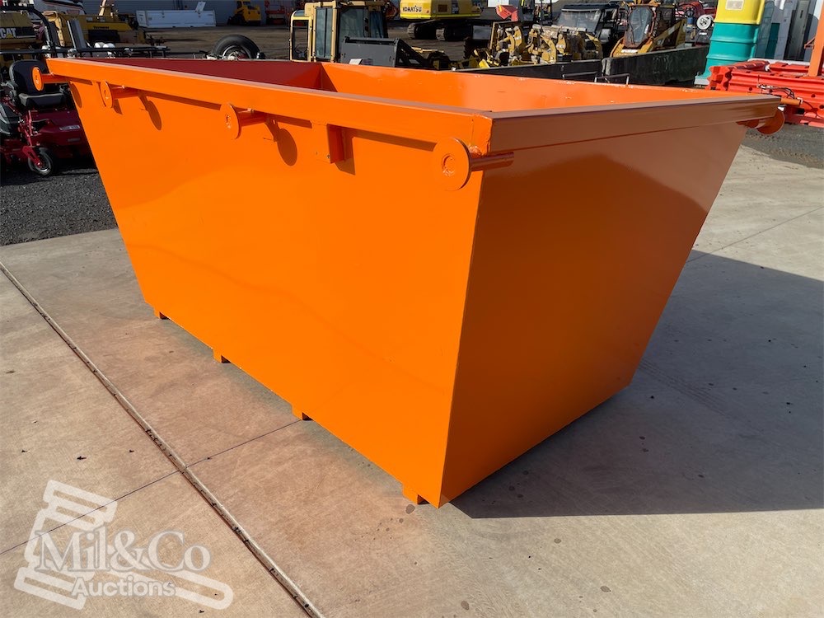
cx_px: 412
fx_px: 595
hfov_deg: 69.4
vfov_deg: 54.9
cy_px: 309
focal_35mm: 25
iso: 32
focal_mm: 5.1
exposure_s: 1/3922
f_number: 1.6
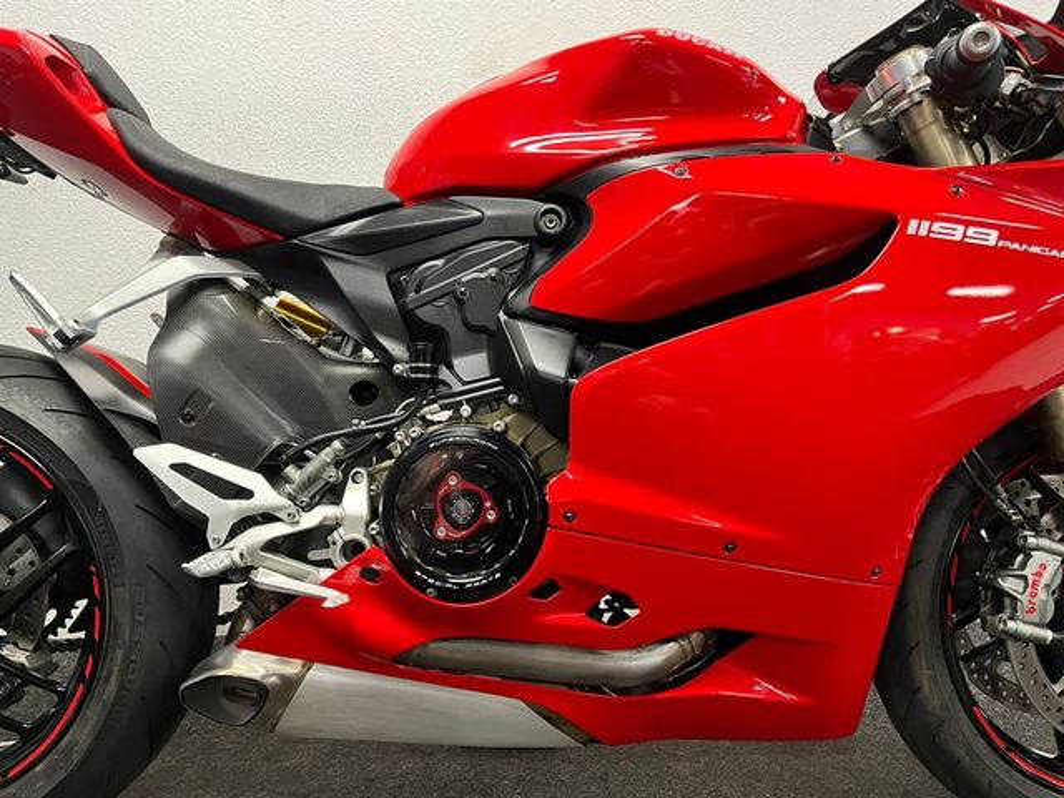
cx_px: 532
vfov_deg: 53.1
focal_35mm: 26
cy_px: 399
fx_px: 799
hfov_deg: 67.3
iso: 400
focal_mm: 5.1
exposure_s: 1/50
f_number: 1.6
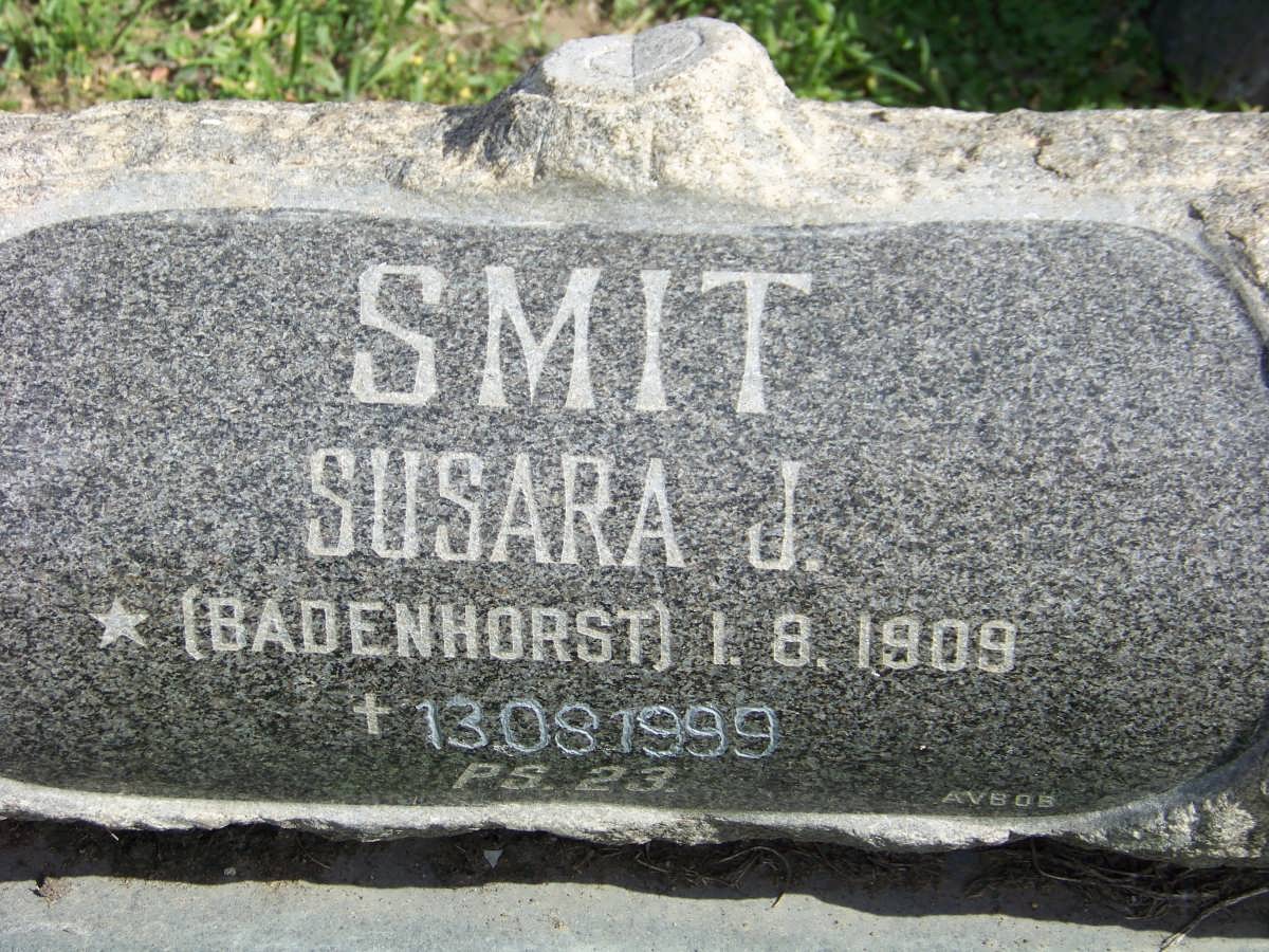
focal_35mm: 87
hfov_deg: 22.5
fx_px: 3189
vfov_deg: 17.0
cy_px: 476
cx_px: 634
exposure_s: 1/640
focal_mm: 14.6
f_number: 3.2
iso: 64
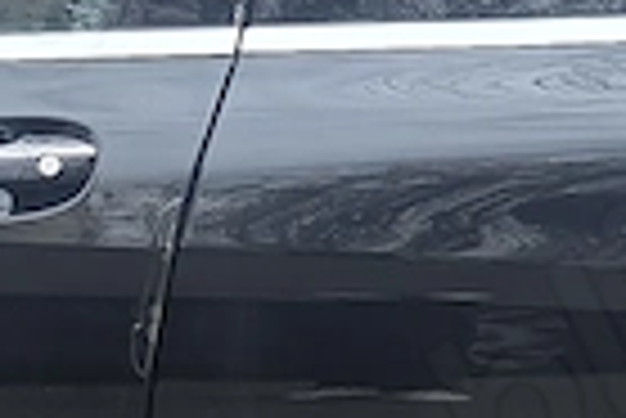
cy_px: 378
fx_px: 2994
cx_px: 153
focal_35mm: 172
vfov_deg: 8.0
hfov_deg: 11.9
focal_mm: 5.4
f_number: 1.8
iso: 80
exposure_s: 1/1151
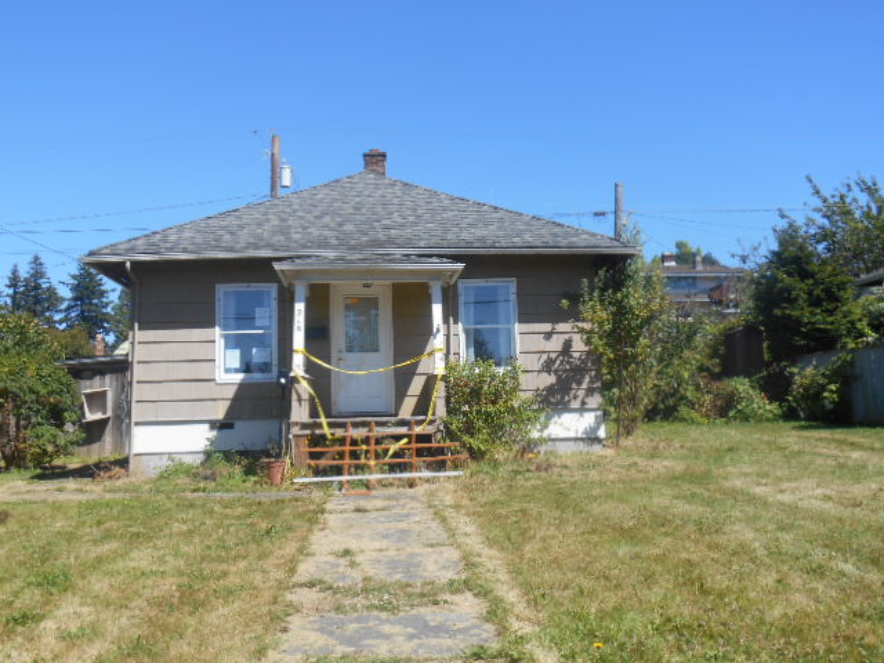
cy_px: 332
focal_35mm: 35
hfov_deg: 52.6
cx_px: 442
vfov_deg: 40.7
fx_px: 894
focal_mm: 6.3
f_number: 3.7
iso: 80
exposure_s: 1/640
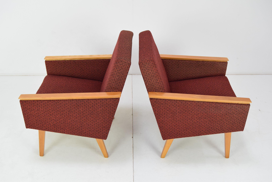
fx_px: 295
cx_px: 136
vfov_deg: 34.3
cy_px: 91
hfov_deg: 49.5
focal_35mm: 39
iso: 1600
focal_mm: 26
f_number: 5.6
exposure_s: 1/125
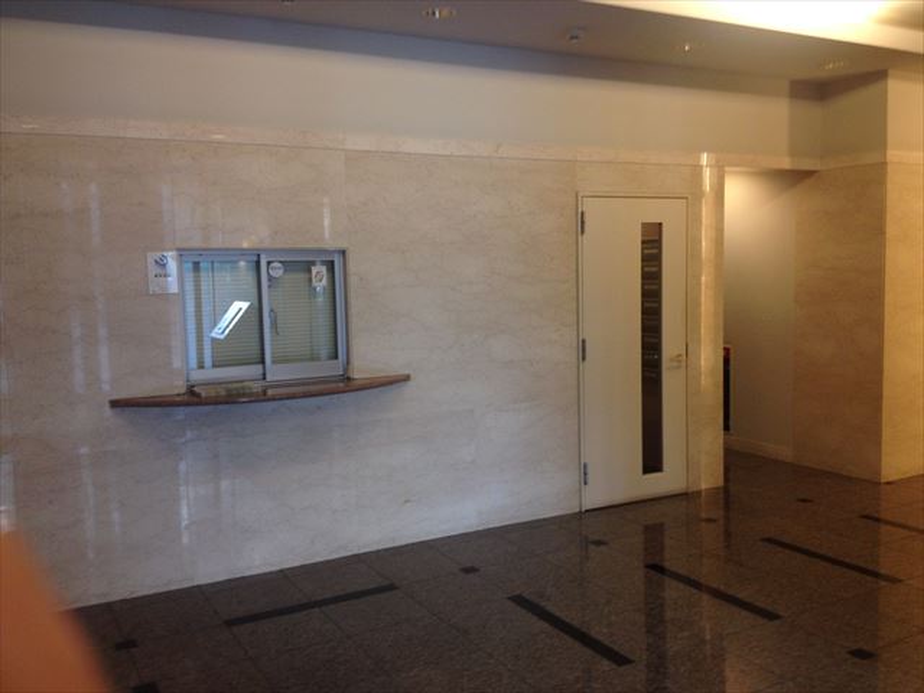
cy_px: 346
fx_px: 934
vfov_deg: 40.7
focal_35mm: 35
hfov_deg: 52.6
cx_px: 462
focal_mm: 4.28
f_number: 2.4
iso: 80
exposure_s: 1/20
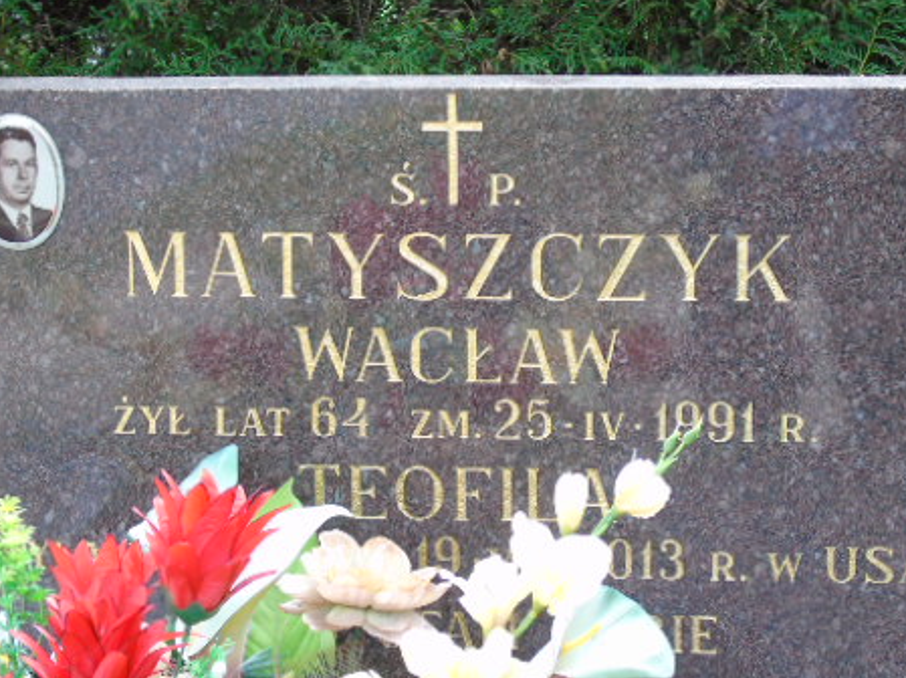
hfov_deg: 16.8
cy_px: 371
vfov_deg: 12.6
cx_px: 478
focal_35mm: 117
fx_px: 3060
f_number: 4.1
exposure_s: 1/40
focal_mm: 15
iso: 80
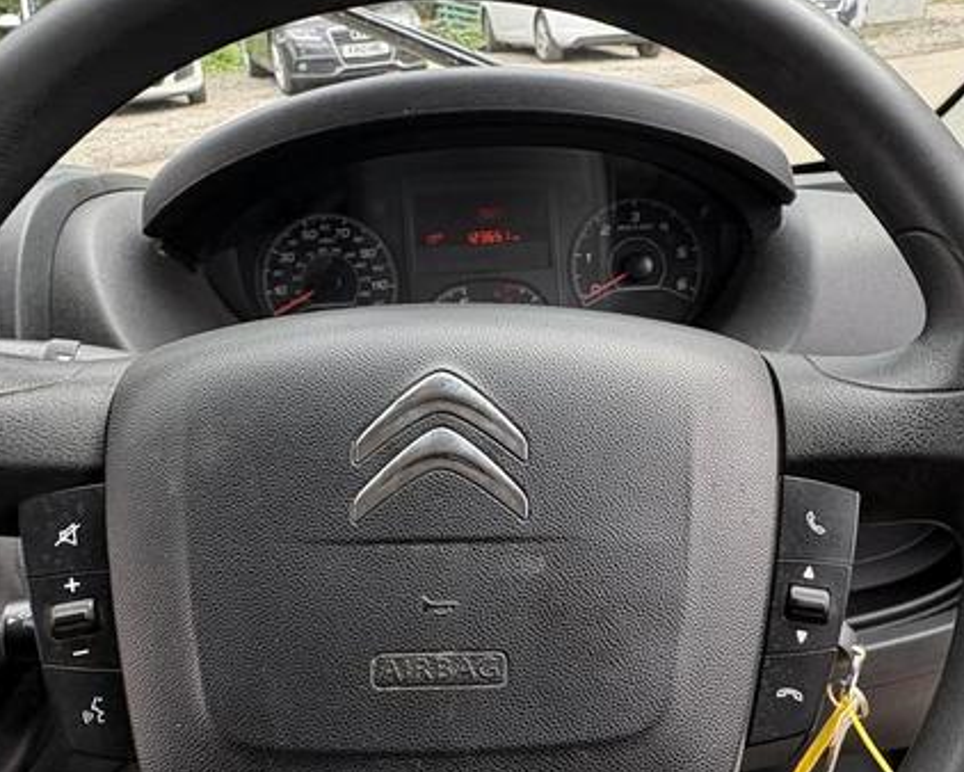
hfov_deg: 60.0
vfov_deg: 49.4
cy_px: 491
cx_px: 567
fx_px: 828
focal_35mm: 29
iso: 64
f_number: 2.2
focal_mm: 2.22
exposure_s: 1/141
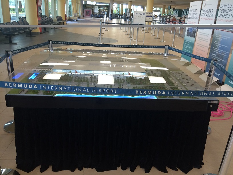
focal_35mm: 29
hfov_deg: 61.7
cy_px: 88
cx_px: 116
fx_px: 195
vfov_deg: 48.2
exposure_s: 1/33
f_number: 2.2
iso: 64
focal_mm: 4.15
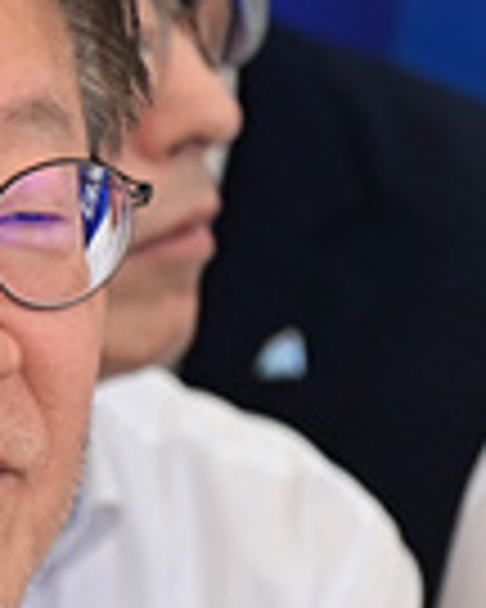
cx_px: -774
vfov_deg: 1.7
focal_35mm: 1161
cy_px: 507
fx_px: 20874
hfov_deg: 1.3
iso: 500
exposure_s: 1/500
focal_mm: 260
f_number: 7.1
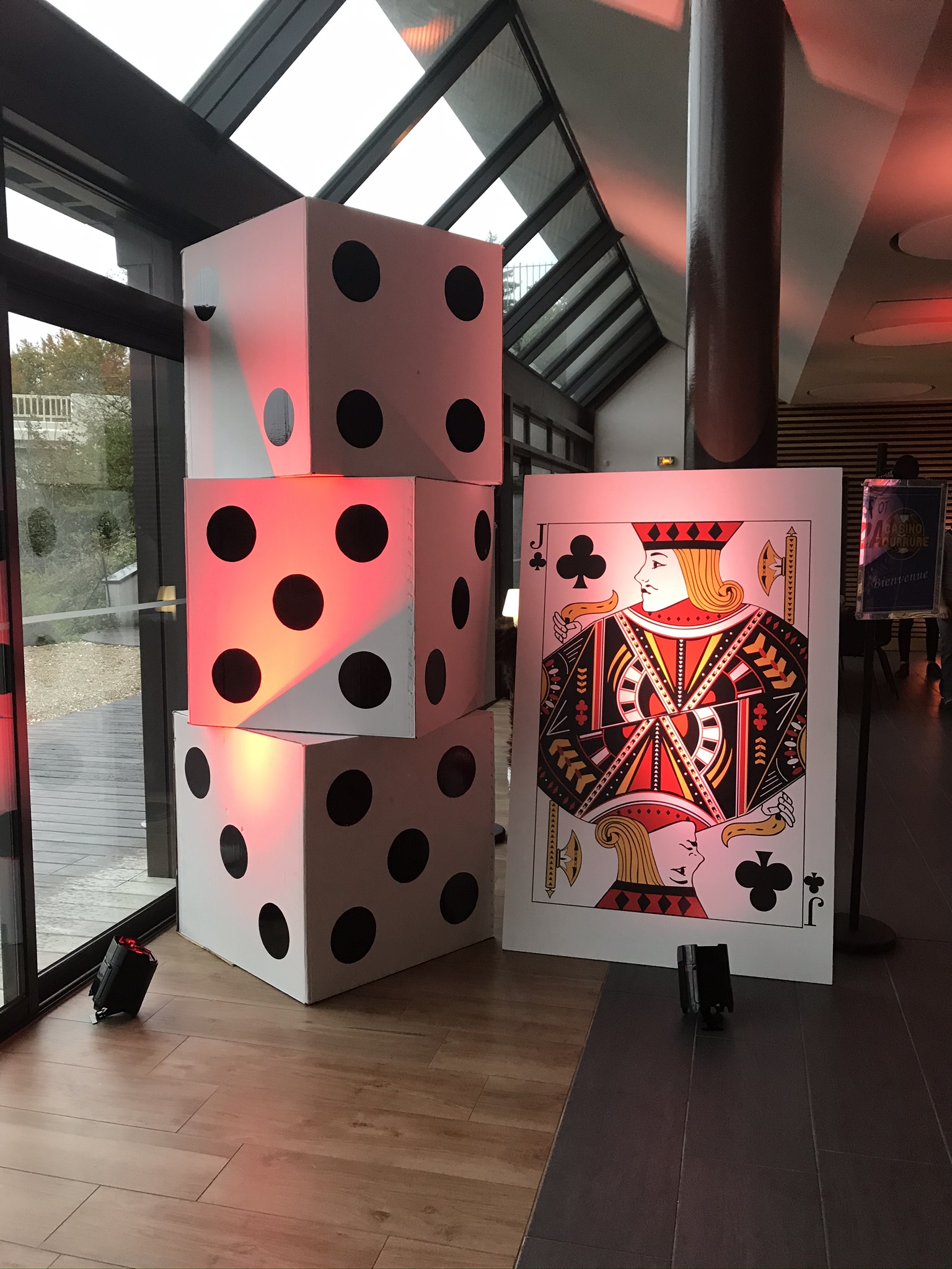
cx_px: 476
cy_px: 634
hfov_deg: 49.7
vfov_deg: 63.4
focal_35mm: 28
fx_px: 1027
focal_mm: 3.99
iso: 40
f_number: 1.8
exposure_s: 1/24
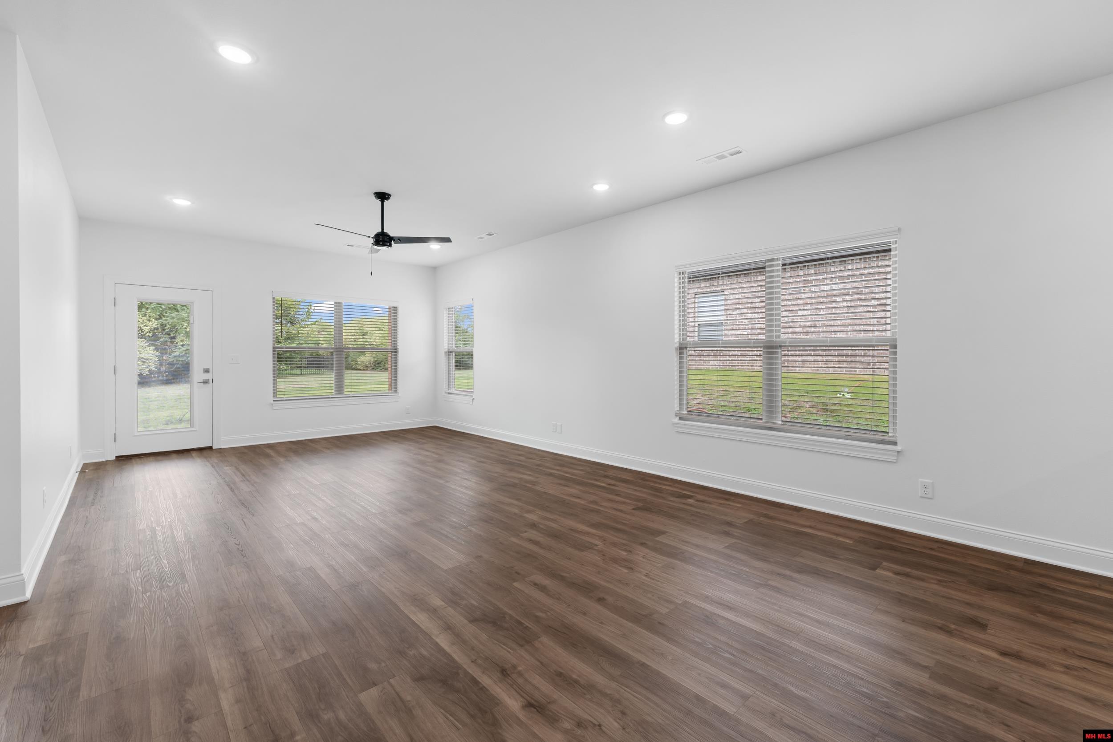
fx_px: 464
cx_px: 556
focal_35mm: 15
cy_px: 371
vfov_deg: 77.3
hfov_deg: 100.4
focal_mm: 10
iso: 200
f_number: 9
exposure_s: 1/6
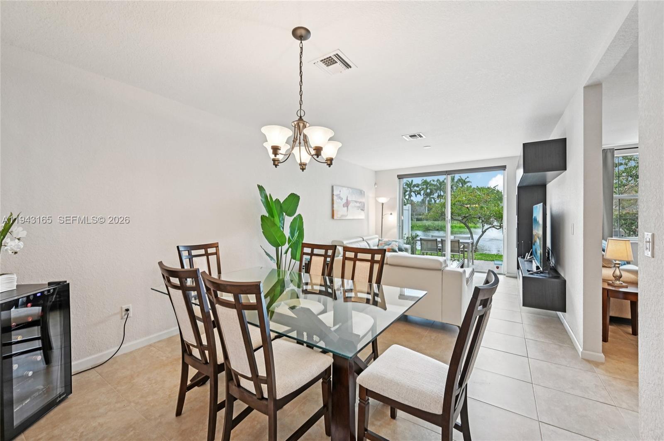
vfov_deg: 81.1
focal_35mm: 14
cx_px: 332
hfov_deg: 104.3
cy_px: 220
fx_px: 258
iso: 1250
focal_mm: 14
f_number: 8
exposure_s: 1/80
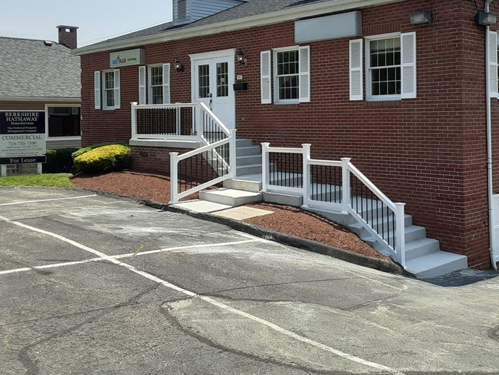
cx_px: 311
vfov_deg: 34.7
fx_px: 591
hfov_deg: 45.4
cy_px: 115
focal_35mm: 41
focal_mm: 2.91
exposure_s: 1/2079
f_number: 1.9
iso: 40
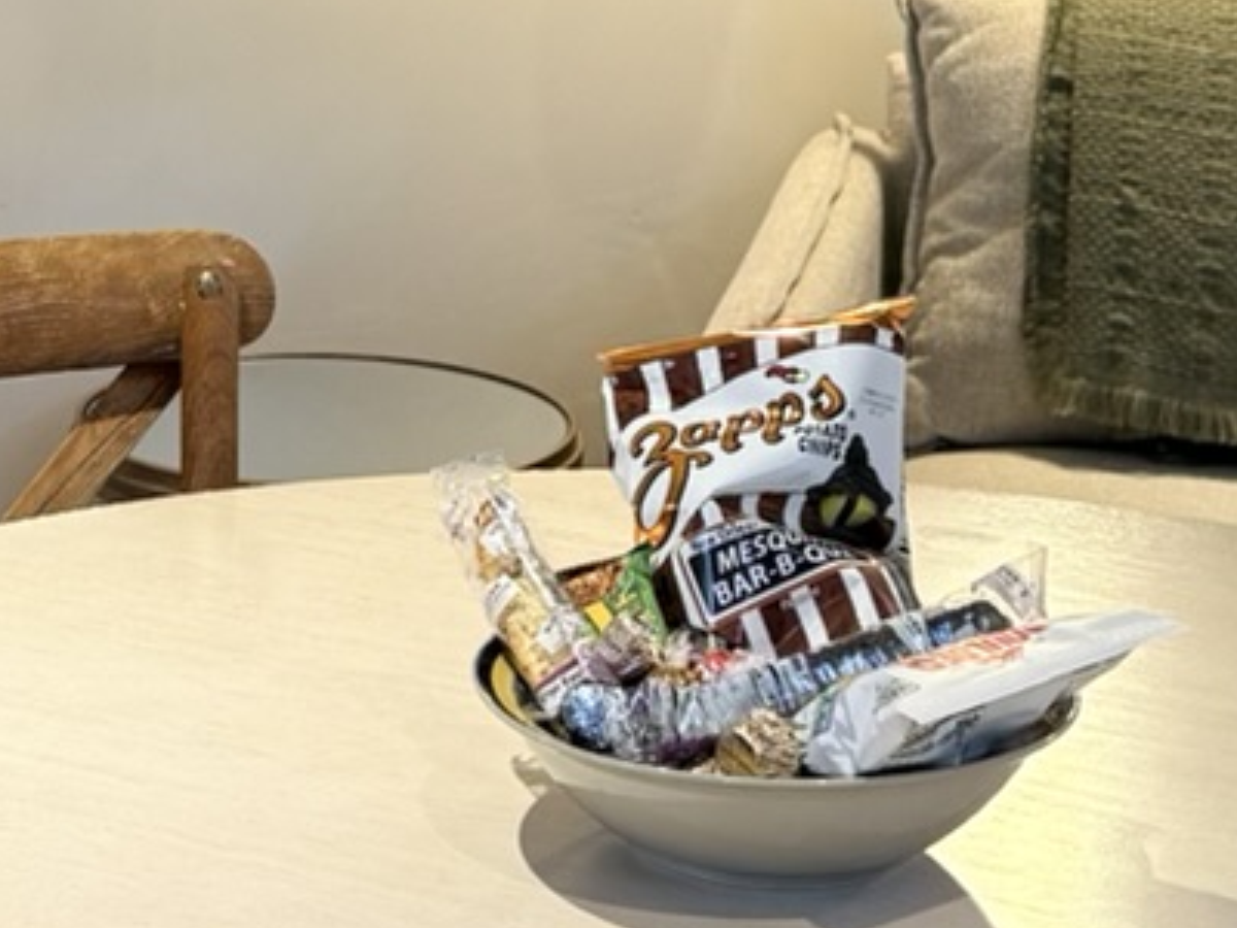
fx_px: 4395
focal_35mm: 123
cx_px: 158
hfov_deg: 15.9
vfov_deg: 11.8
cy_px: -118
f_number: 1.78
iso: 100
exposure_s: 1/60
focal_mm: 6.76
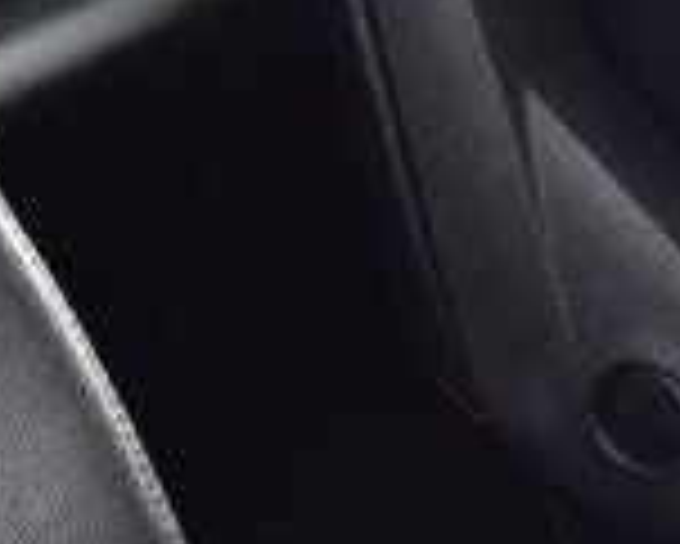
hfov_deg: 8.2
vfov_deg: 6.7
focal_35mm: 229
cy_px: -67
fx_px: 4612
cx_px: -500
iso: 400
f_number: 7.1
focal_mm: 24
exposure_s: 1/25
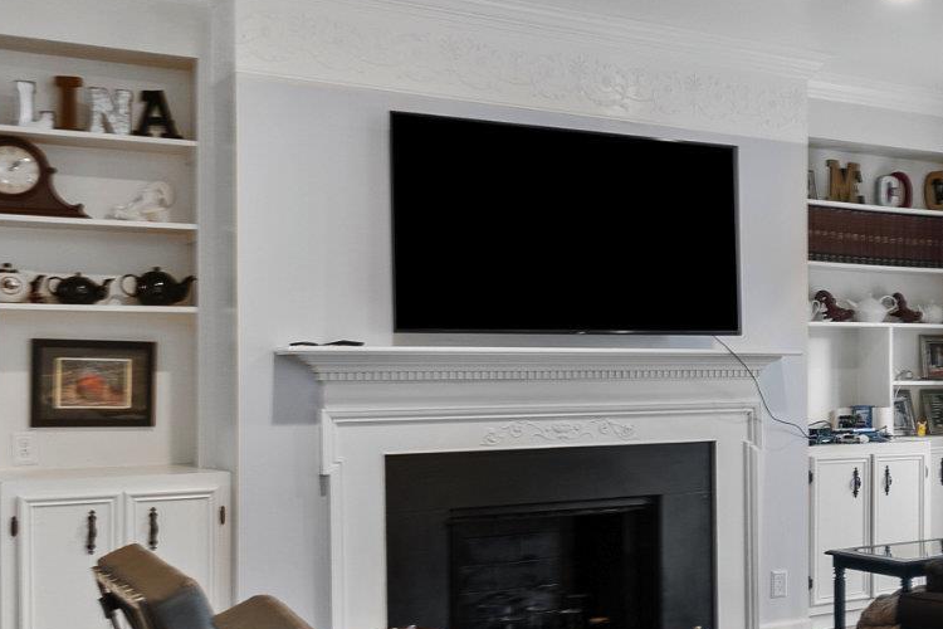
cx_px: 974
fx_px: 1310
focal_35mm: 50
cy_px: 366
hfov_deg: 35.3
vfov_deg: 27.0
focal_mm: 10
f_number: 8
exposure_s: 1
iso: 250
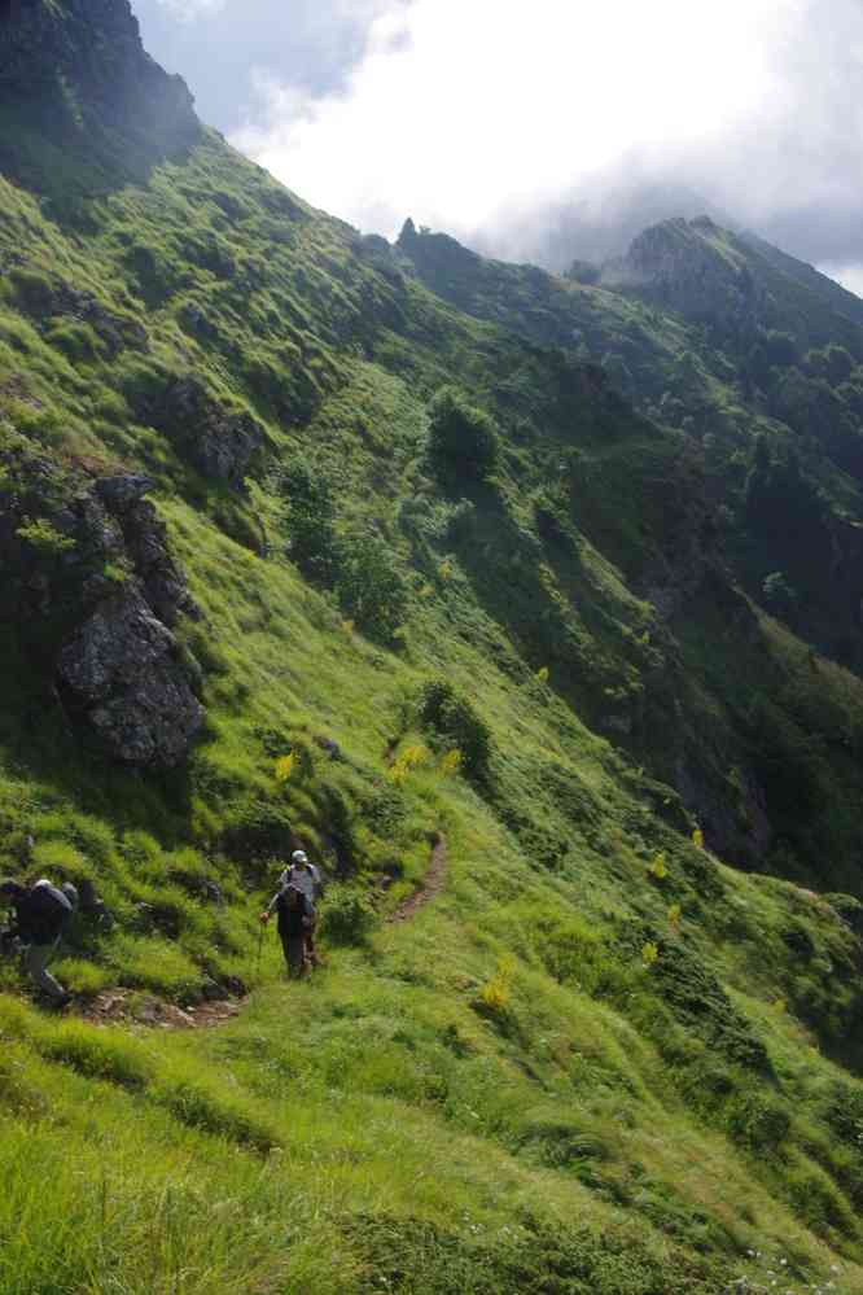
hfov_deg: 33.1
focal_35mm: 40
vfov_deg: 48.1
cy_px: 648
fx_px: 1451
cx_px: 432
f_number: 11
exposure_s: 1/80
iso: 200
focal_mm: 26.9
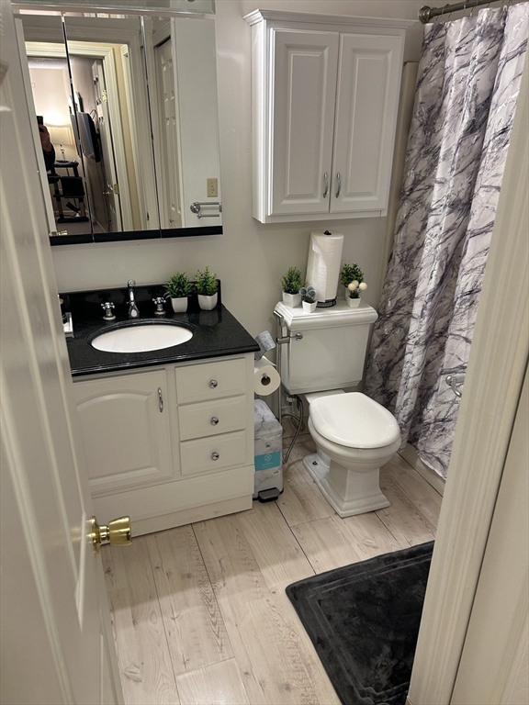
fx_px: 530
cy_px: 352
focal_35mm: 26
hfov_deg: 53.1
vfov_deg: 67.3
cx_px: 264
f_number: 1.5
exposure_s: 1/60
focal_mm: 5.7
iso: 80
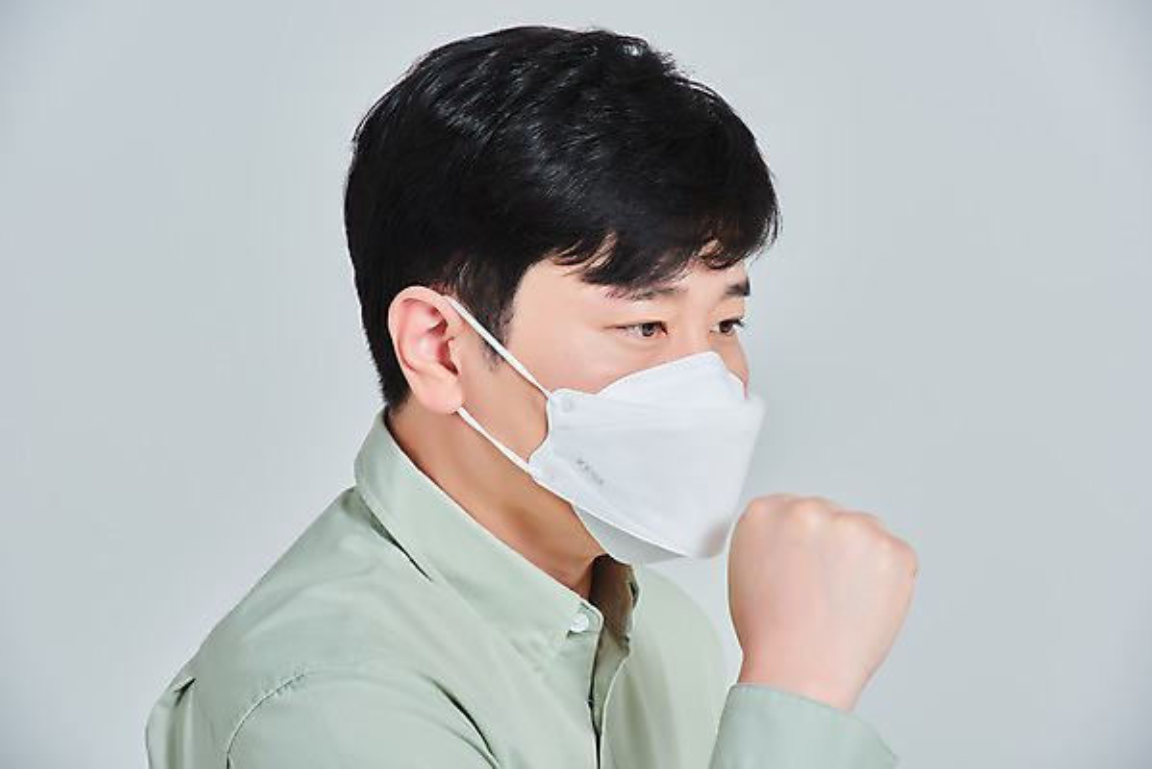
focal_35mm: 200
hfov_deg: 10.3
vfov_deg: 6.9
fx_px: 6403
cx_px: 576
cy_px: 384
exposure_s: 1/125
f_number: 14
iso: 100
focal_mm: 200
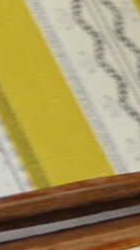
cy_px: 130
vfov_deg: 6.7
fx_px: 2111
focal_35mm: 320
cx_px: 206
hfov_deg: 3.8
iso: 320
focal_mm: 26
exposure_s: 1/30
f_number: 4
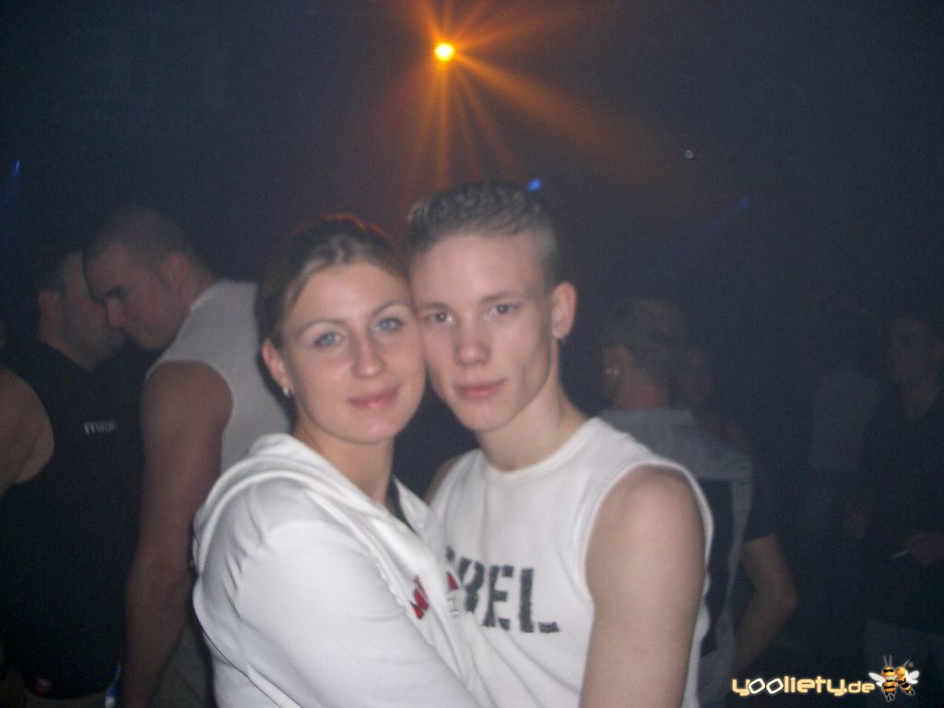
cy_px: 354
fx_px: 954
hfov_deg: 52.6
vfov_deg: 40.7
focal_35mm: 35
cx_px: 472
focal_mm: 5.8
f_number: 2.6
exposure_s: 1/40
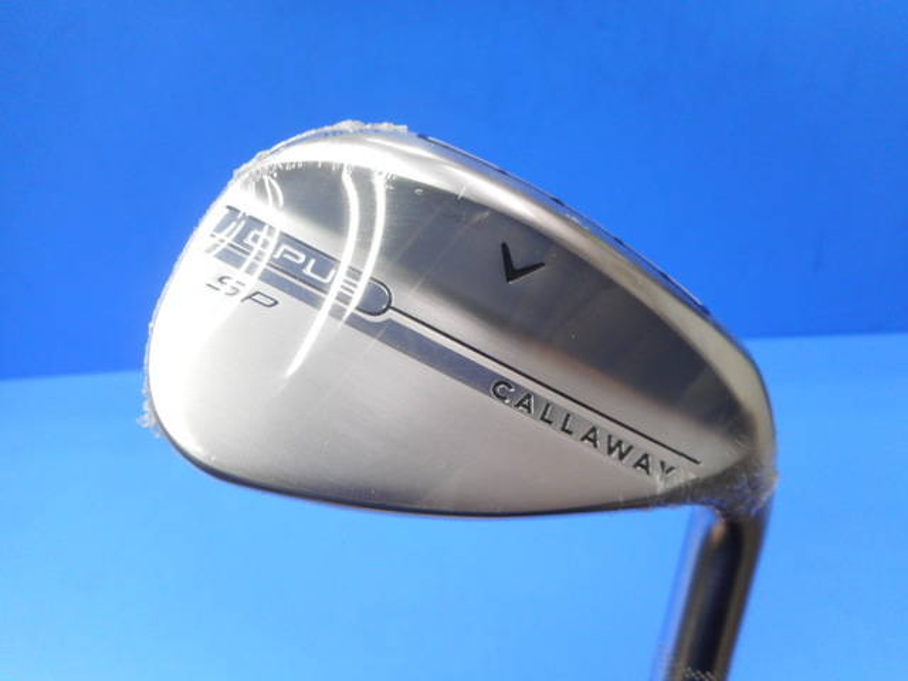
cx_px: 454
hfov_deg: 69.4
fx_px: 656
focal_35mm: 25
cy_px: 340
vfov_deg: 54.9
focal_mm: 4.5
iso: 125
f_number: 3.7
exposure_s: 1/30
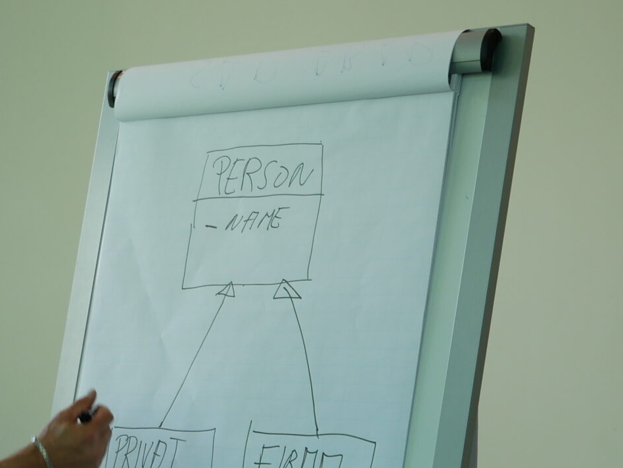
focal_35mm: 108
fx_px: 1945
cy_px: 509
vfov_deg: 13.5
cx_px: 185
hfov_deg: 18.1
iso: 200
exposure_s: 1/80
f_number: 4.1
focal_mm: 20
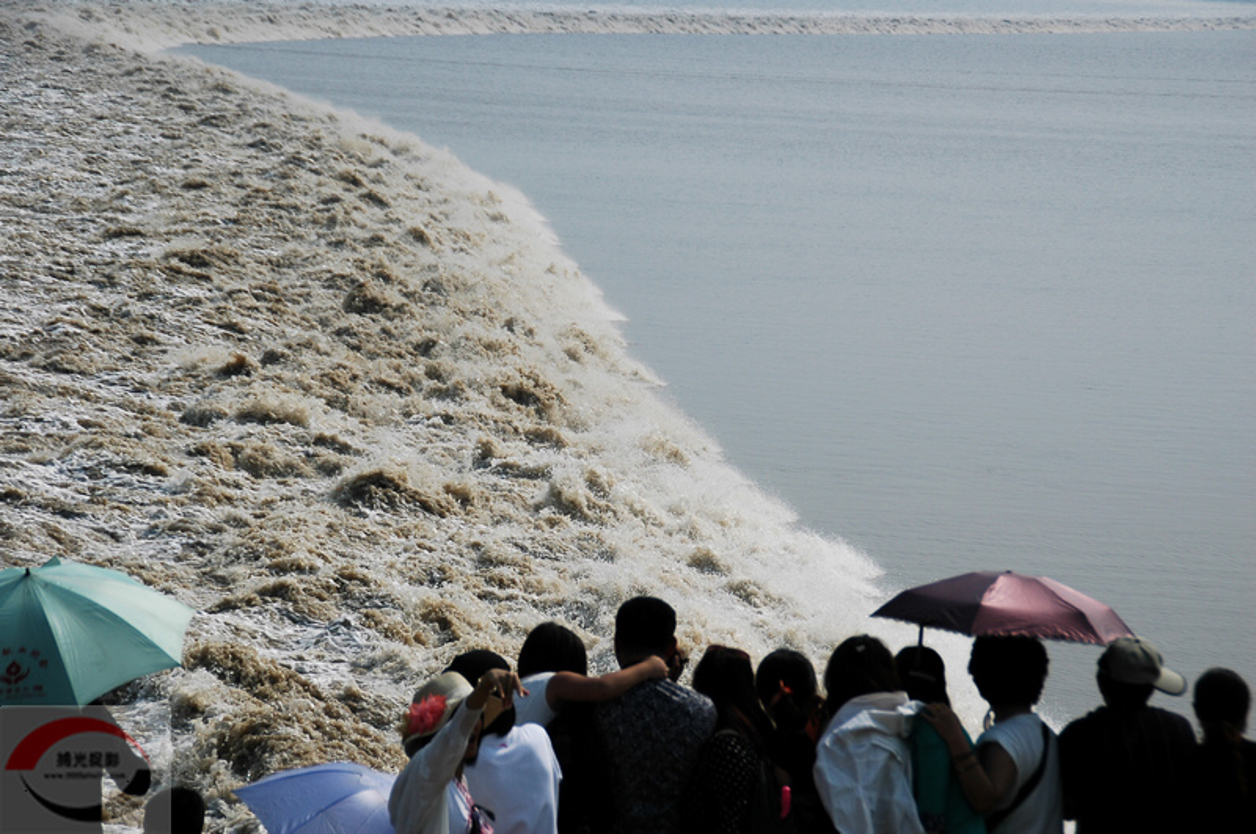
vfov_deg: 10.7
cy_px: 417
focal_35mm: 128
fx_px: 4442
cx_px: 628
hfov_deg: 16.1
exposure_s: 1/2000
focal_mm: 85
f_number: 6.3
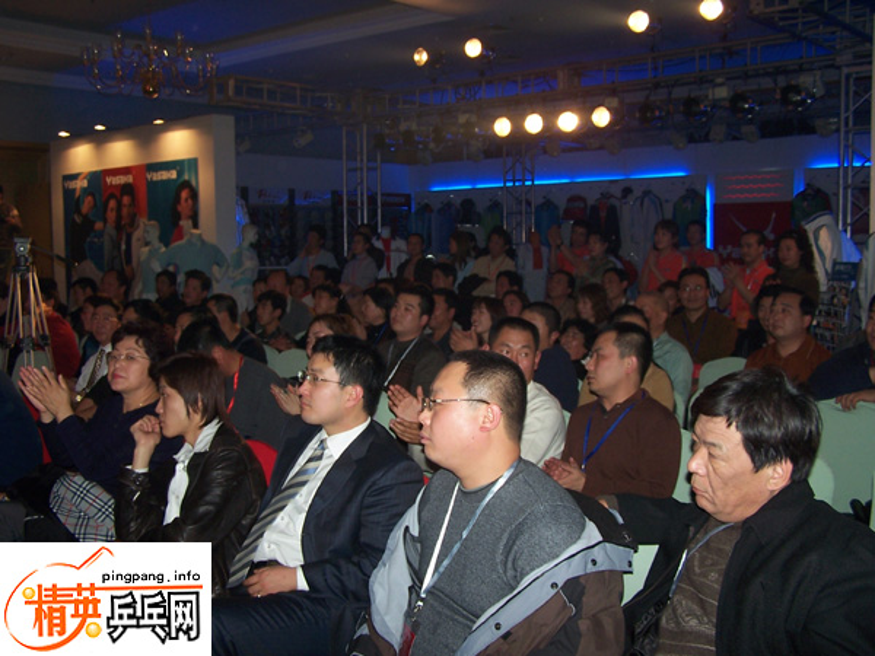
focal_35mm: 38
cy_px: 328
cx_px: 438
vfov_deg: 37.7
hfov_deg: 49.0
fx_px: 961
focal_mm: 6.3
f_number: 2.8
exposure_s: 1/60
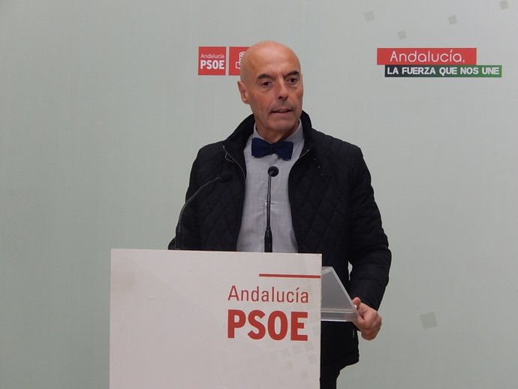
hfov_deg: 16.8
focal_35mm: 117
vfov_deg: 12.7
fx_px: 1751
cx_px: 259
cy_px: 194
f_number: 5.5
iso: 400
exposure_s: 1/25
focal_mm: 21
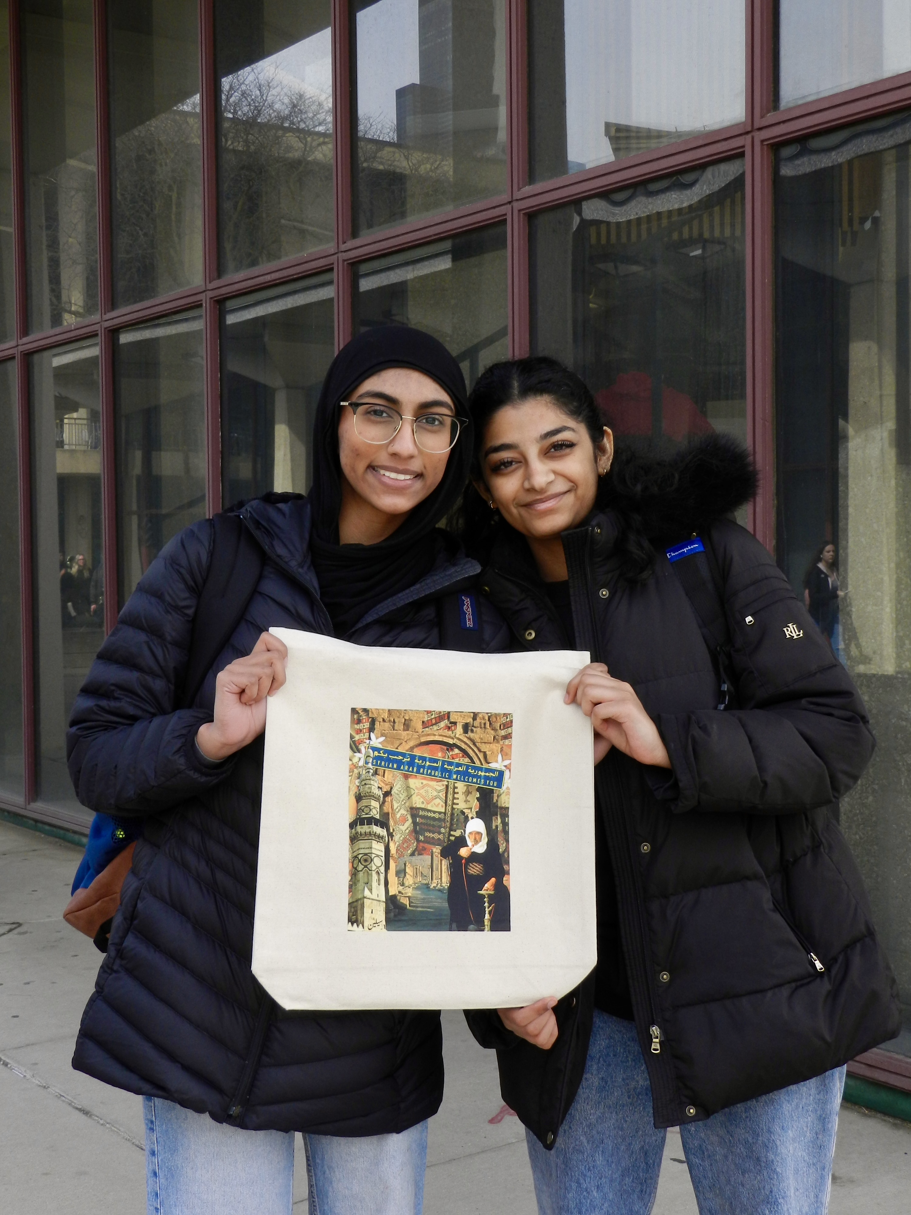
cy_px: 608
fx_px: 1614
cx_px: 456
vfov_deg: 41.2
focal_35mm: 46
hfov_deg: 31.5
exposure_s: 1/320
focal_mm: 8.1
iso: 160
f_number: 4.2
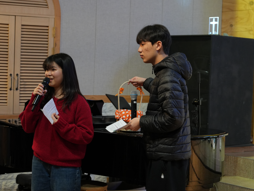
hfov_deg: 23.2
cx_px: 102
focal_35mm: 84
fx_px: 616
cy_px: 89
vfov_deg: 17.6
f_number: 4
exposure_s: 1/80
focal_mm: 69
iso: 2500
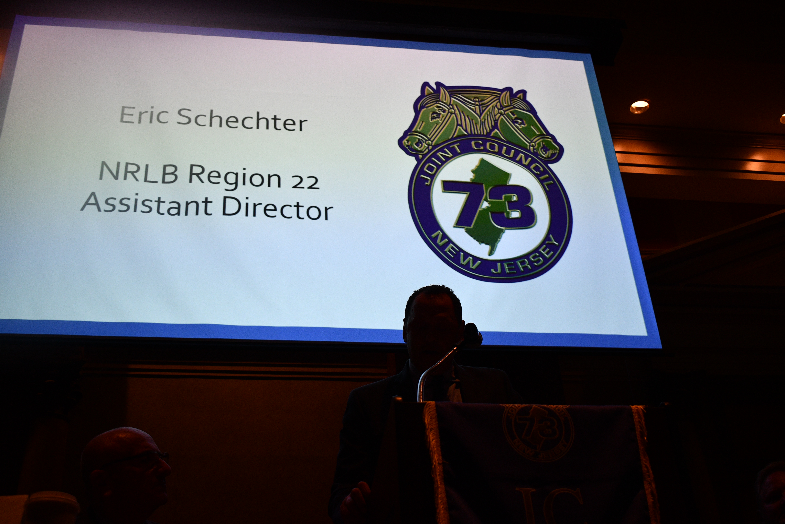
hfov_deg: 46.4
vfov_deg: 31.9
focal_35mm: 42
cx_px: 392
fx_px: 916
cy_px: 262
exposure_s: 1/250
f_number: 4.2
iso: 800
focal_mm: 28
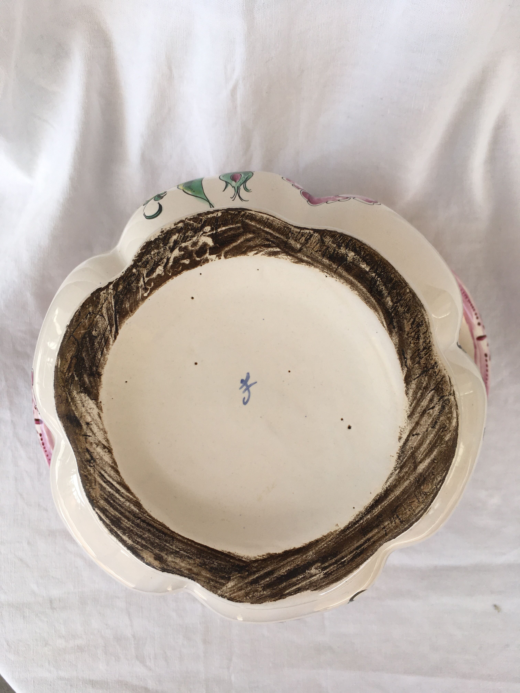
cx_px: 260
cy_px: 346
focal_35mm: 29
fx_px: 581
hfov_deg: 48.2
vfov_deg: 61.7
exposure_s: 1/519
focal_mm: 4.15
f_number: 2.2
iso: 25
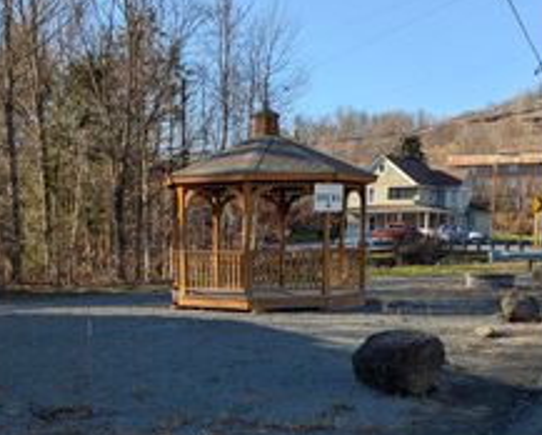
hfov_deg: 34.7
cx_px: 237
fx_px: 867
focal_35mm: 54
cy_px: 415
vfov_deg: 26.9
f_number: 1.85
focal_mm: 6.81
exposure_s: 1/871
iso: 38
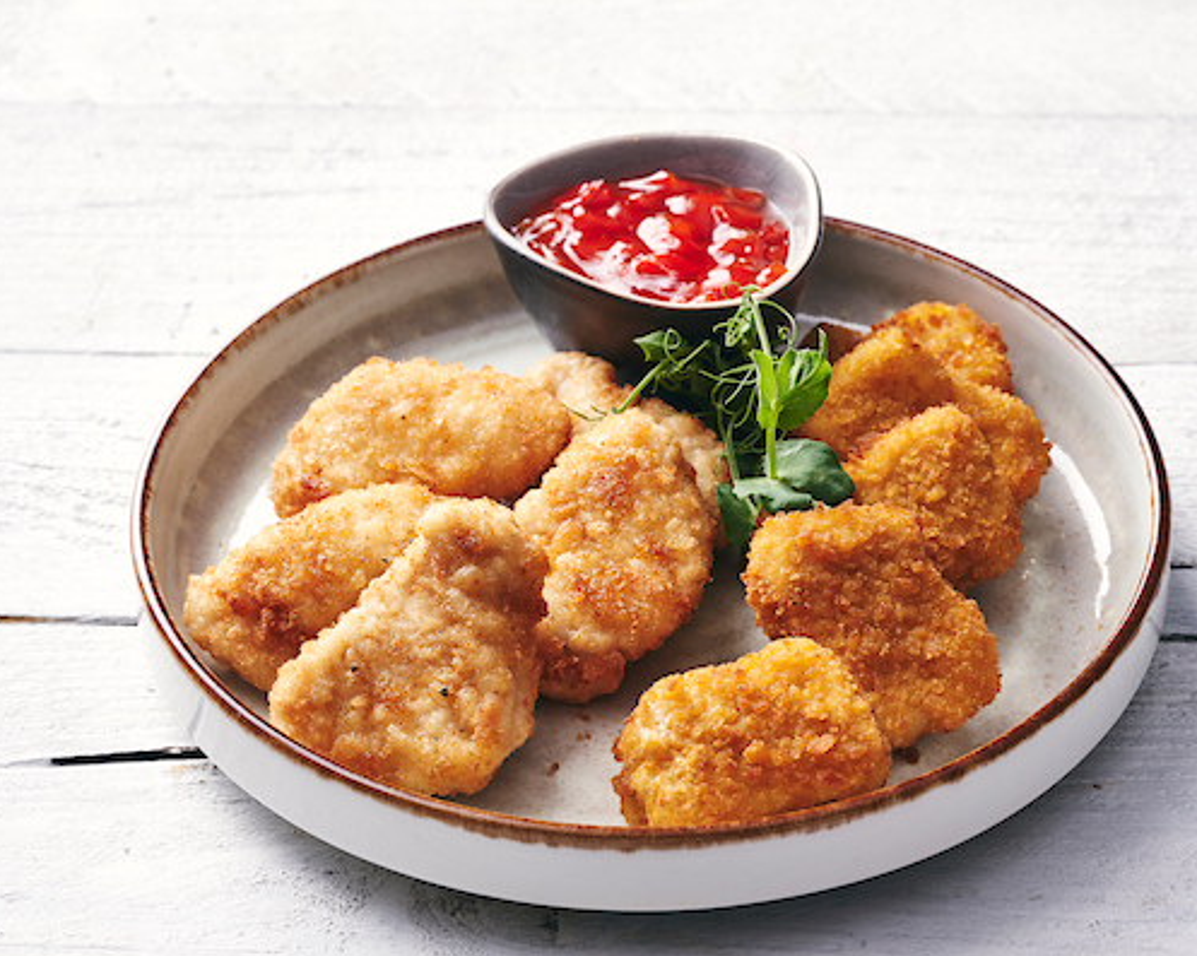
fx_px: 3611
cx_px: 592
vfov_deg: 15.1
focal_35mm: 102
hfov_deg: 18.8
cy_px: 477
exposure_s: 1/125
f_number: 11
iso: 200
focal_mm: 90
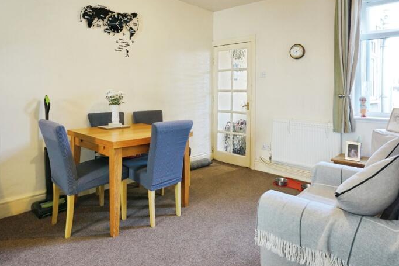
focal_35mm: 24
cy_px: 99
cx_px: 203
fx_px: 266
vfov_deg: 52.5
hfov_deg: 73.8
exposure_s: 1/25
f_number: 7.1
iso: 1250
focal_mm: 16
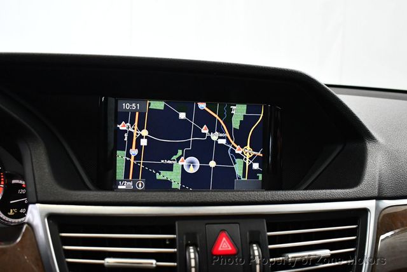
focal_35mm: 36
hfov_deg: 53.1
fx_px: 407
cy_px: 136
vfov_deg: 36.9
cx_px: 204
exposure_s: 1/125
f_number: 3.5
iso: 2800
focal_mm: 18
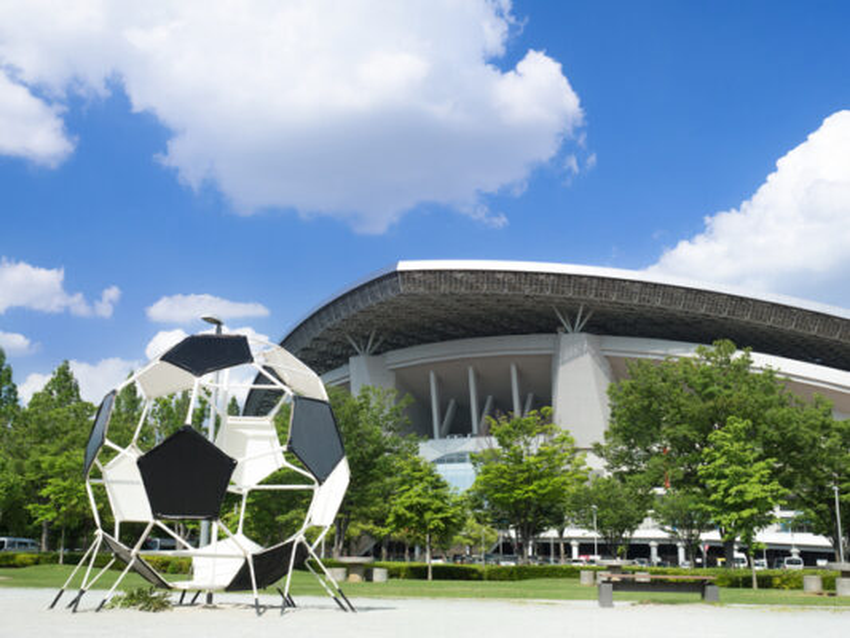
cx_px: 425
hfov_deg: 49.0
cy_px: 319
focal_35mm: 38
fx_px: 933
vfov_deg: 37.7
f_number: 5.6
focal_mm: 19
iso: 200
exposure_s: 1/250
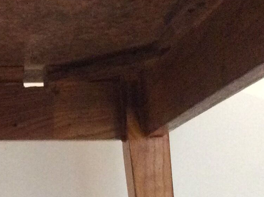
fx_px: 838
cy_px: 149
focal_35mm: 110
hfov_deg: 17.1
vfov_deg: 13.4
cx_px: -55
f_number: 2.4
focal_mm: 3.3
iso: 250
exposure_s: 1/20
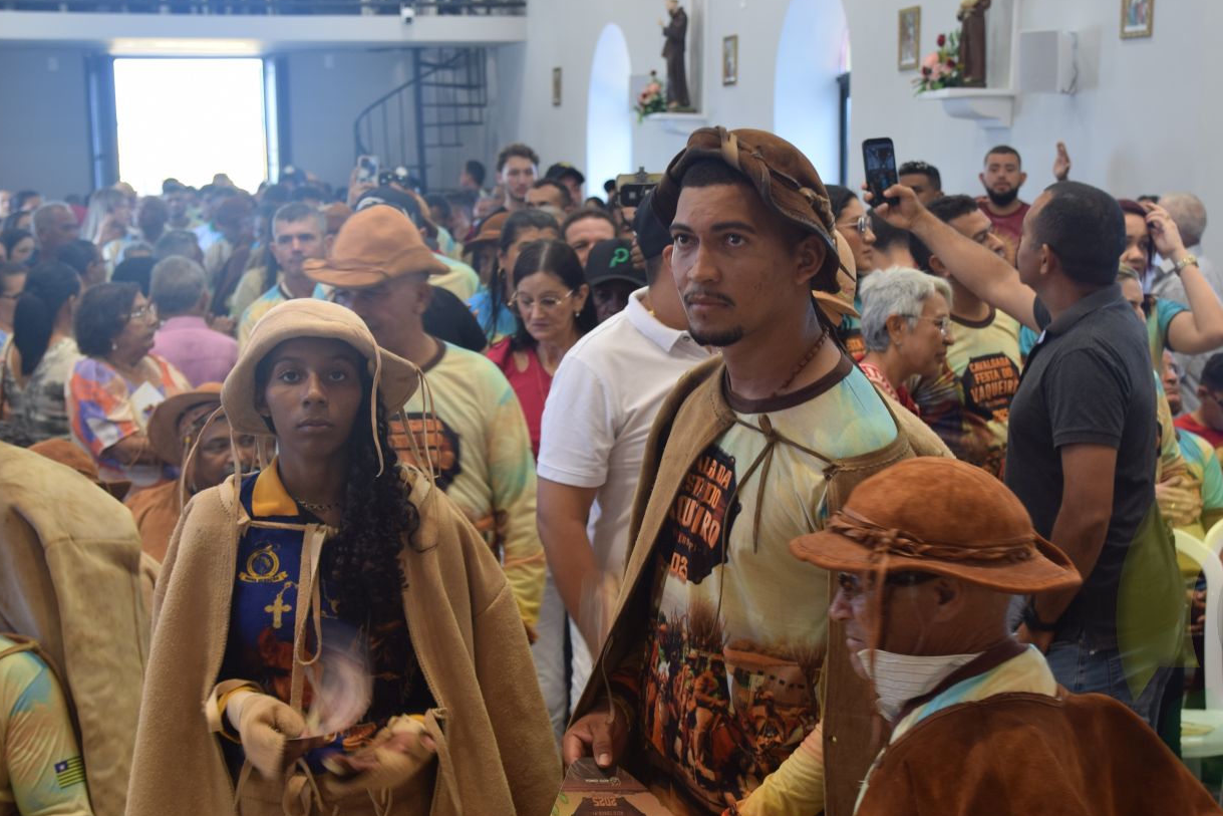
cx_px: 725
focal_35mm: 64
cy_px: 475
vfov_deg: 21.3
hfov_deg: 31.4
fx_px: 2167
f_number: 3.2
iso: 160
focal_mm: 27
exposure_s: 1/40
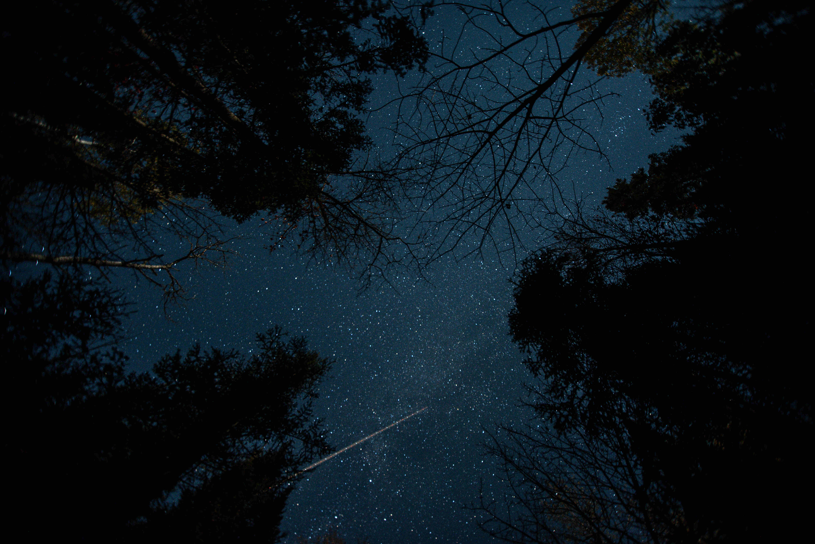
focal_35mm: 14
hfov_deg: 104.2
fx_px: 317
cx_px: 408
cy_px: 272
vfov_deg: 81.3
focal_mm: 14
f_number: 3.5
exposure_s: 30
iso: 400
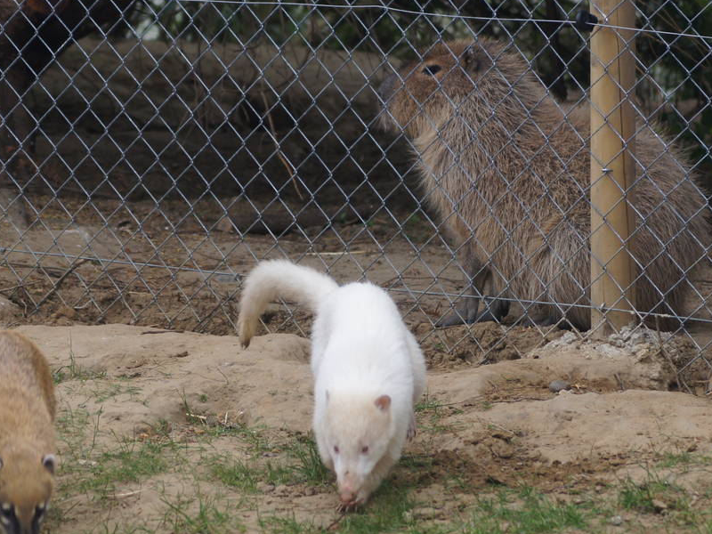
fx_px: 5038
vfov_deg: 6.1
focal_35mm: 245
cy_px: 283
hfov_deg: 8.1
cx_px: 435
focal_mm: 85
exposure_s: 1/200
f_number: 4.5
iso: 100
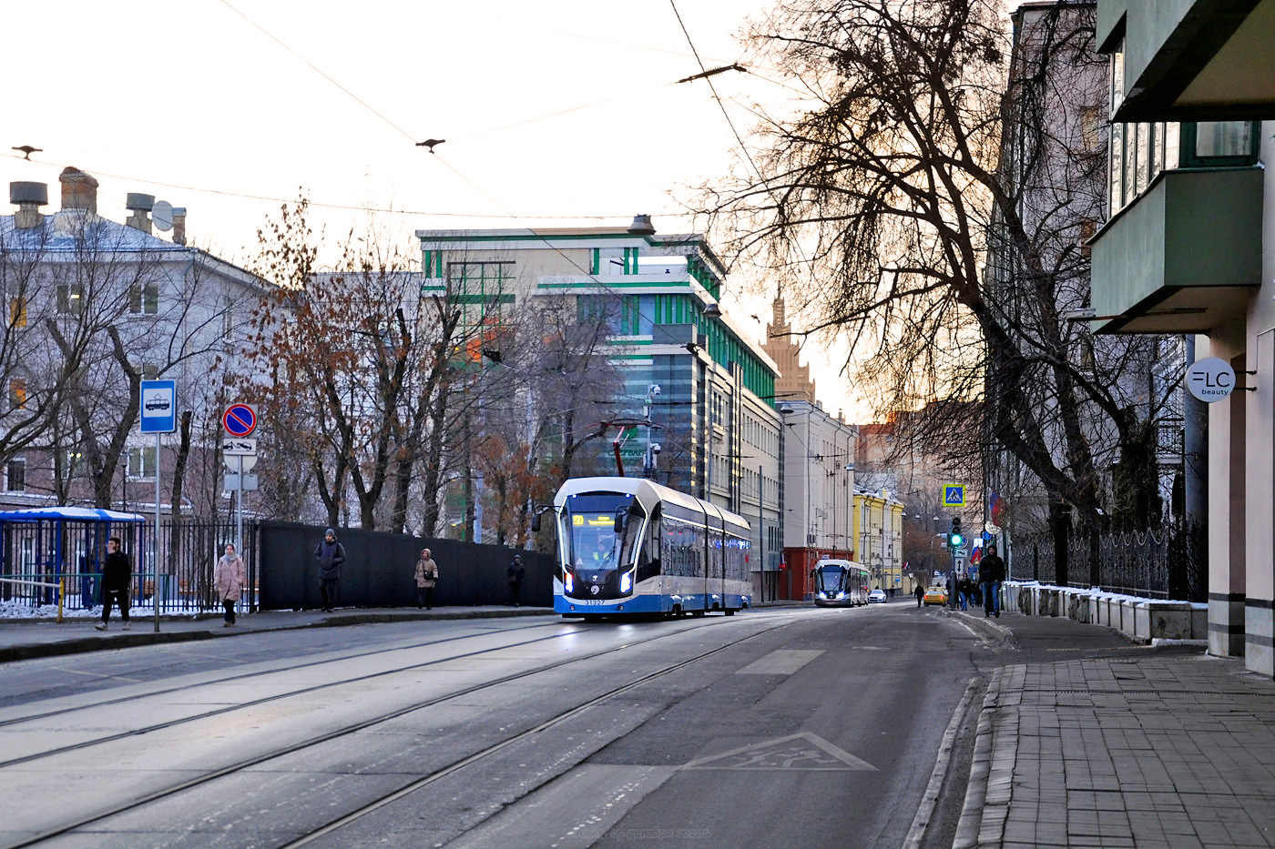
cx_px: 638
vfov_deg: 22.6
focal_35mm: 60
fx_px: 2125
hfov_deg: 33.4
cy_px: 424
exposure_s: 1/200
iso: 400
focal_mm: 40
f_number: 4.5
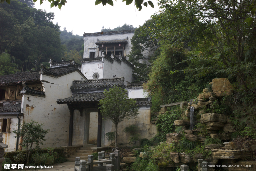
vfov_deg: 37.8
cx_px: 128
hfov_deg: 54.5
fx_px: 249
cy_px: 86
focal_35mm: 35
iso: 640
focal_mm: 35
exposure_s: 1/30
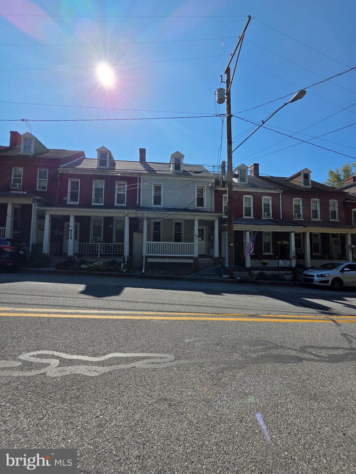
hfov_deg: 89.9
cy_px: 237
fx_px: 178
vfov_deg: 106.2
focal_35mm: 13
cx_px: 178
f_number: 2.2
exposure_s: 1/3018
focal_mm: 2.2
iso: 50
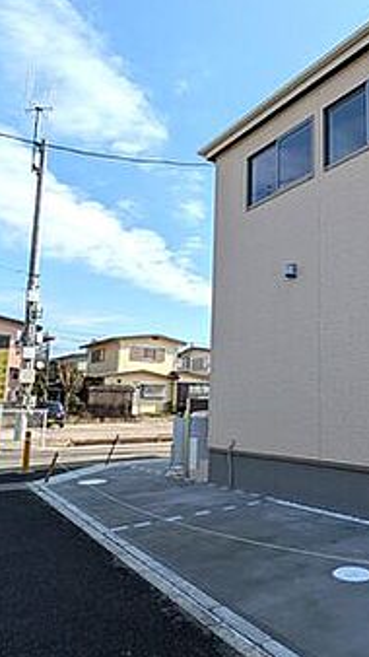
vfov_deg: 67.9
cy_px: 335
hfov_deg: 40.1
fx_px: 487
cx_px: 285
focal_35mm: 28
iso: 49
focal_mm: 1.83
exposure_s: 1/3205
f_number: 2.2
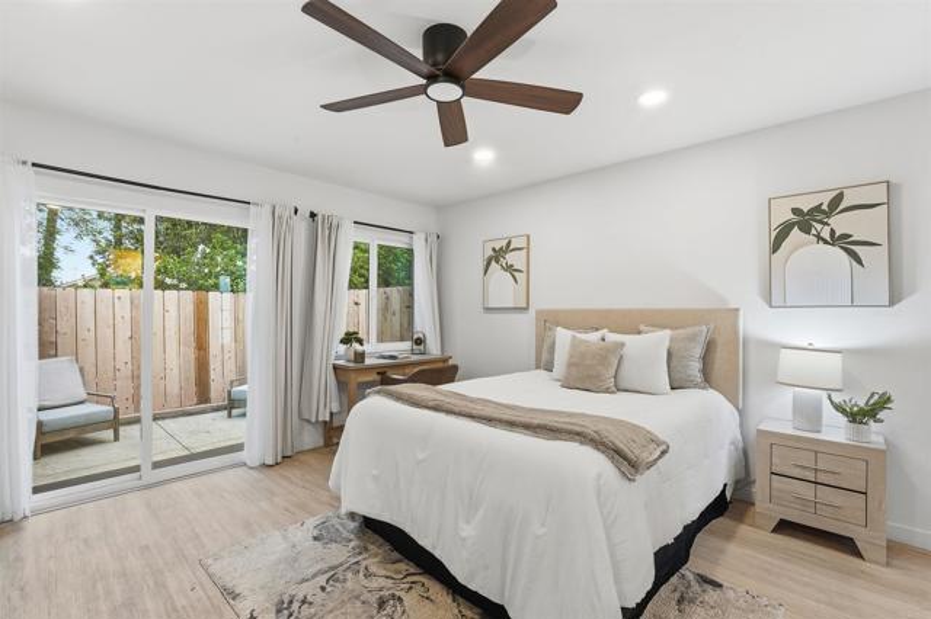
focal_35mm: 16
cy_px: 310
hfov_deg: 98.2
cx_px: 466
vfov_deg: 75.1
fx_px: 403
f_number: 11
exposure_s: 1/50
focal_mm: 15.6
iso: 125
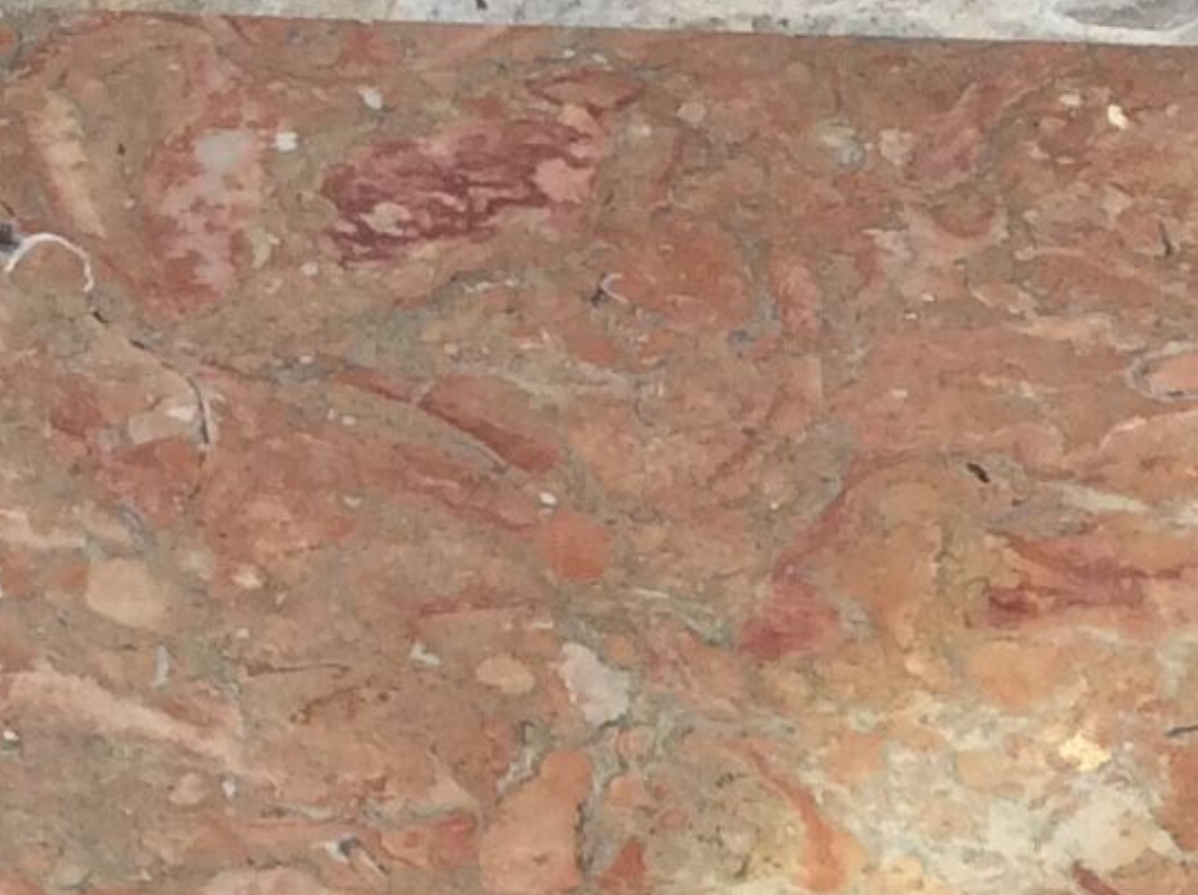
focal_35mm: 153
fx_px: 5288
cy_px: 1028
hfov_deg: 12.6
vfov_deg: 9.6
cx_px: 1452
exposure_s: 1/114
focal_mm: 3.3
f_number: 2.4
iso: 32
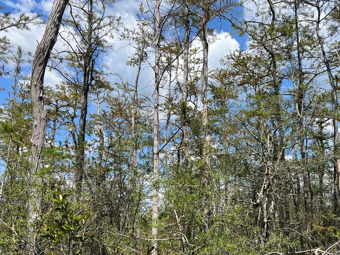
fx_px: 363
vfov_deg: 38.4
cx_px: 210
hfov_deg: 49.7
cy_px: 160
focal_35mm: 37
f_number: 1.5
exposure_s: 1/3968
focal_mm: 5.7
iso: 50
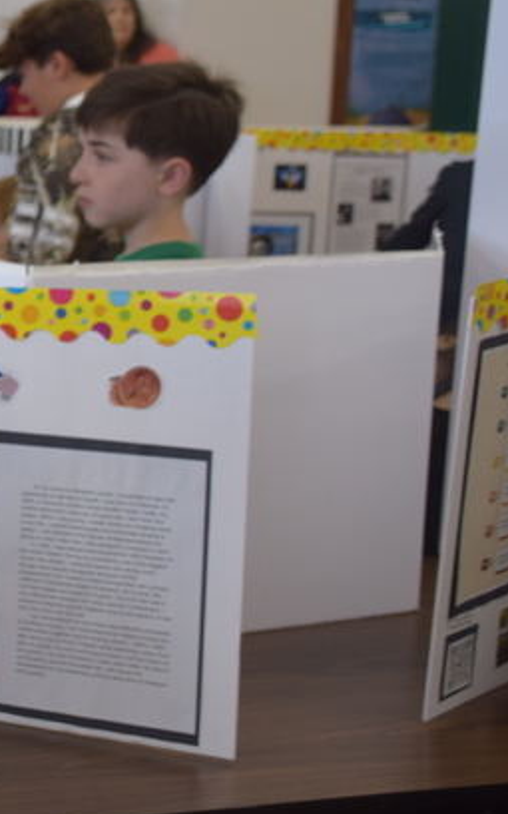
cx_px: -492
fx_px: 2038
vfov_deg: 22.5
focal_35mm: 92
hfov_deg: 12.6
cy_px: 310
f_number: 4
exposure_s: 1/60
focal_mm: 24
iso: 400
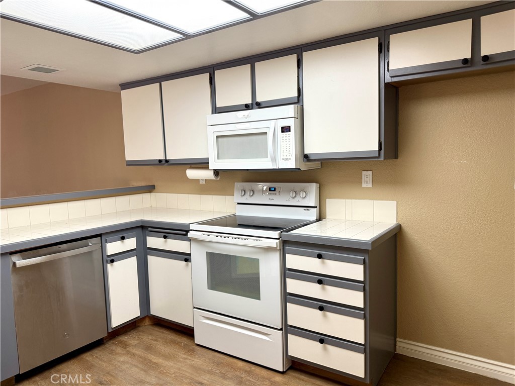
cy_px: 193
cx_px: 258
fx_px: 357
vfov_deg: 56.8
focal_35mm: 24
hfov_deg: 71.6
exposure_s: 1/60
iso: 125
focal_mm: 6.76
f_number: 1.78
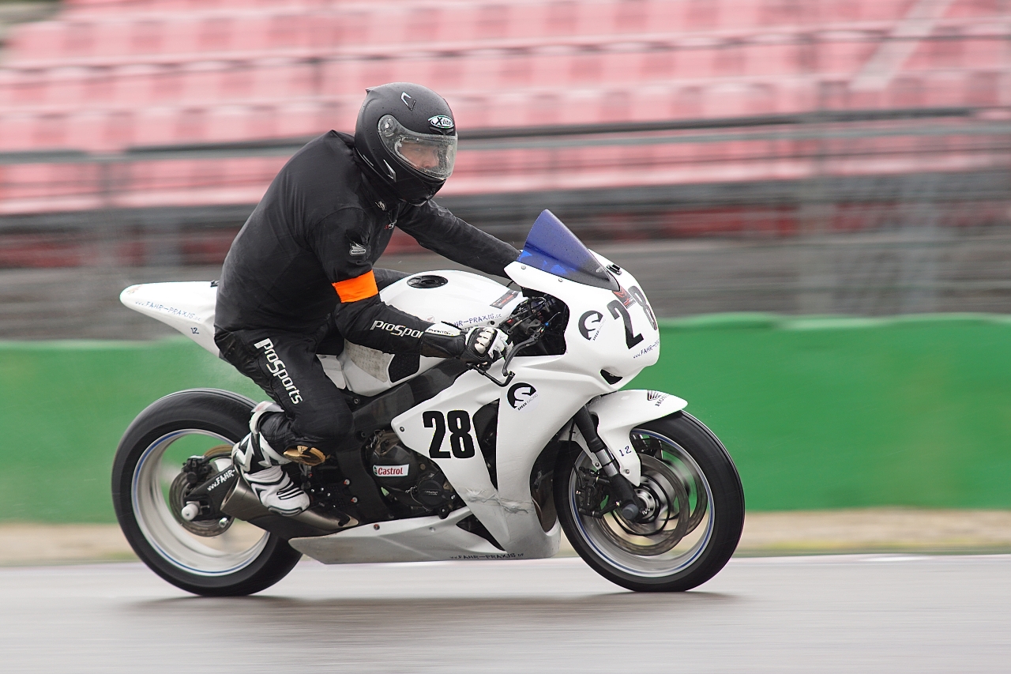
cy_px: 337
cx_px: 506
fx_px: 8423
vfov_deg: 4.6
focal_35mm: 300
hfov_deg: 6.9
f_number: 4
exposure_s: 1/200
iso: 100
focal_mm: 200
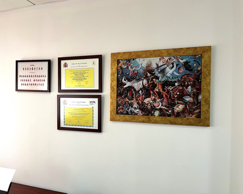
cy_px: 98
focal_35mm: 28
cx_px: 114
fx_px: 201
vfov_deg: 51.5
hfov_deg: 62.2
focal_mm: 5.1
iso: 80
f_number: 1.6
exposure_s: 1/50
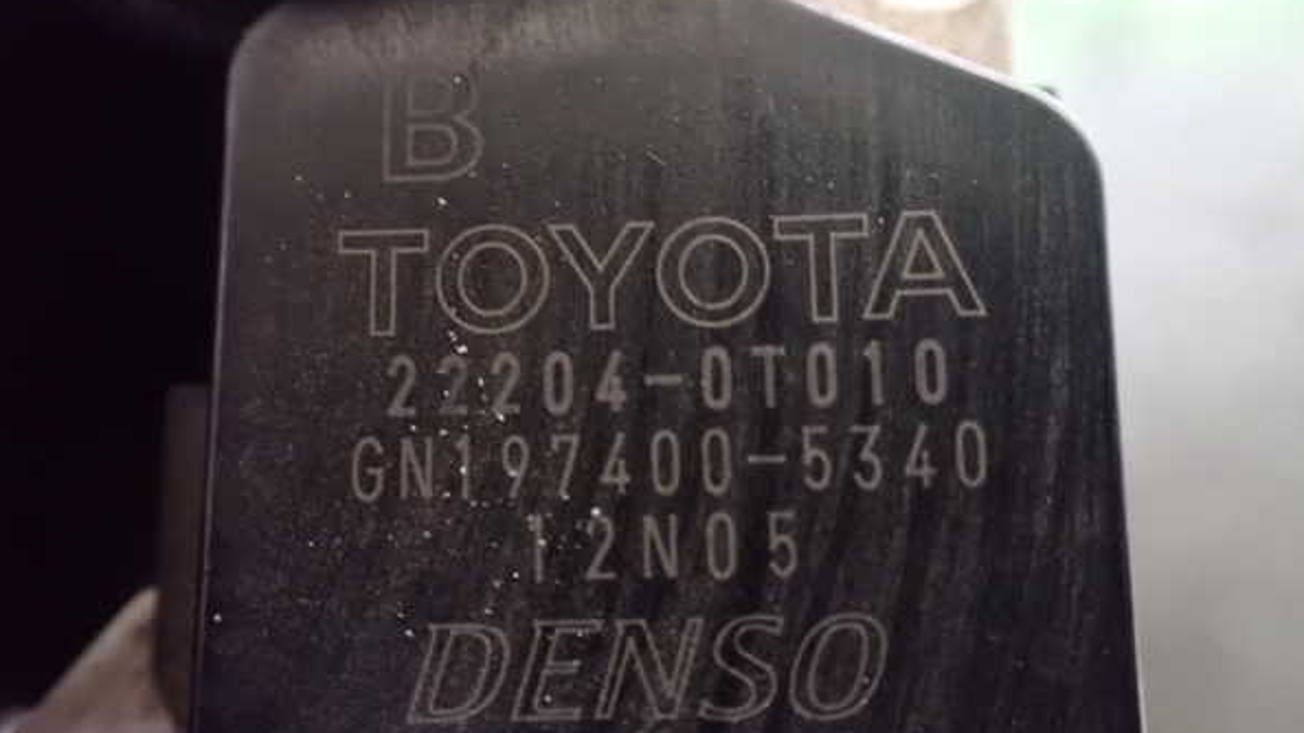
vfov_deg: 35.6
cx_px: 652
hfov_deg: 59.5
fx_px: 1141
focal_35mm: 33
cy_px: 358
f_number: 2.3
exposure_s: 1/25
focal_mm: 5.4
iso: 1600
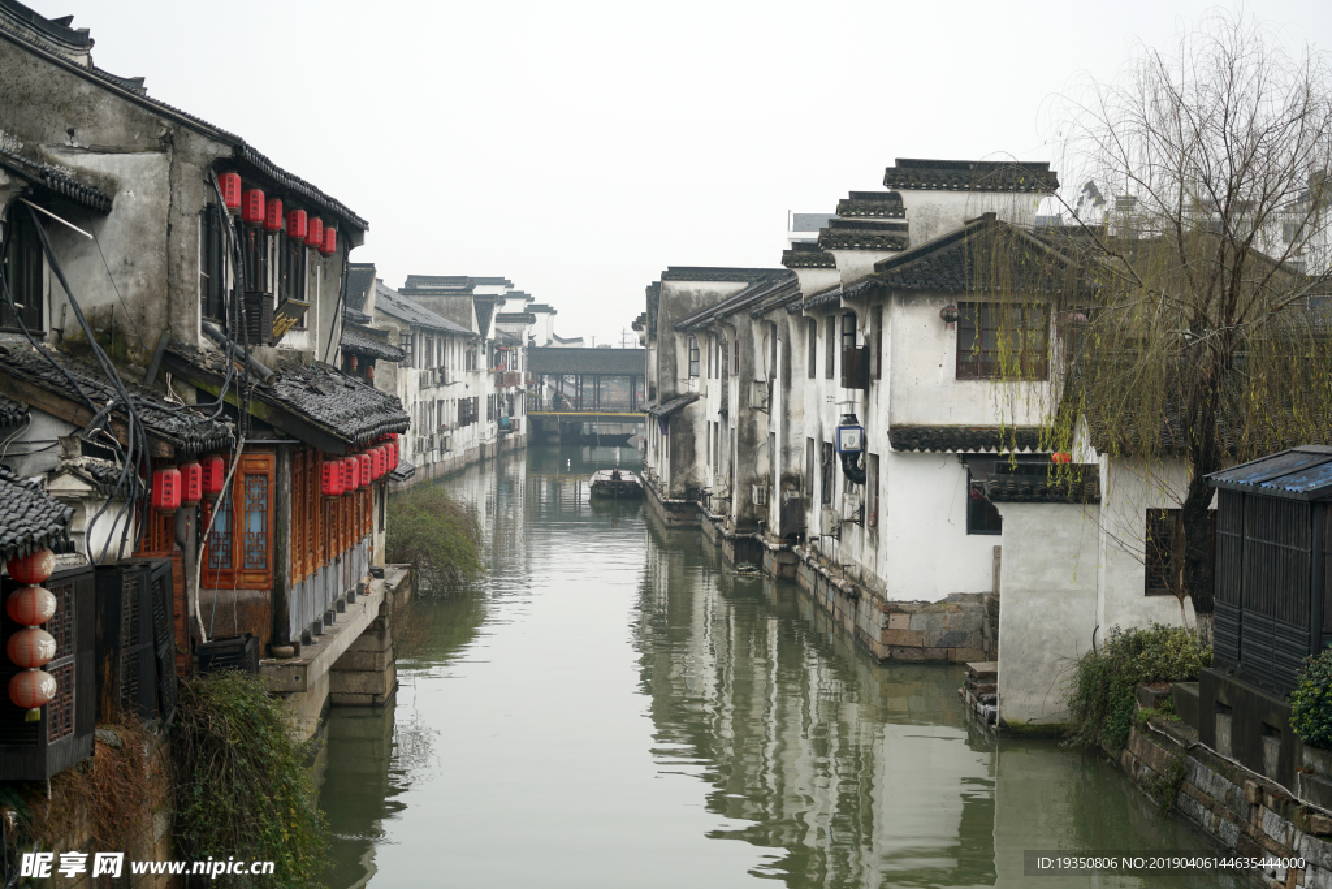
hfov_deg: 34.5
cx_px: 666
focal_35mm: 58
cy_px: 444
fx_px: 2146
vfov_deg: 23.4
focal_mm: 58
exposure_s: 1/60
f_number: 4.5
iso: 100
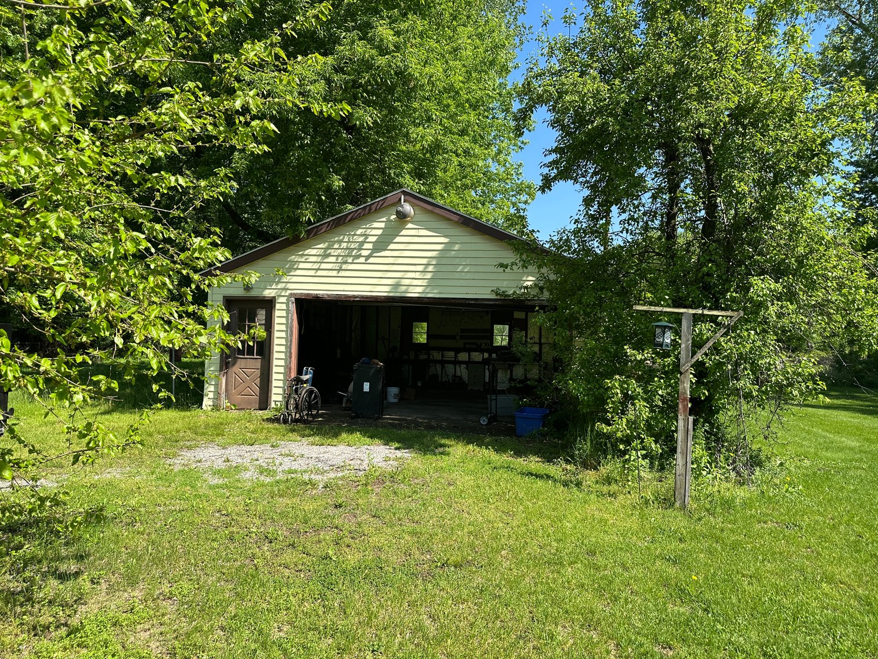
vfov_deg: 56.8
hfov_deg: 71.6
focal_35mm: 24
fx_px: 609
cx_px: 439
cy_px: 330
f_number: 1.78
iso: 80
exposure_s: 1/2028
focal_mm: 6.86
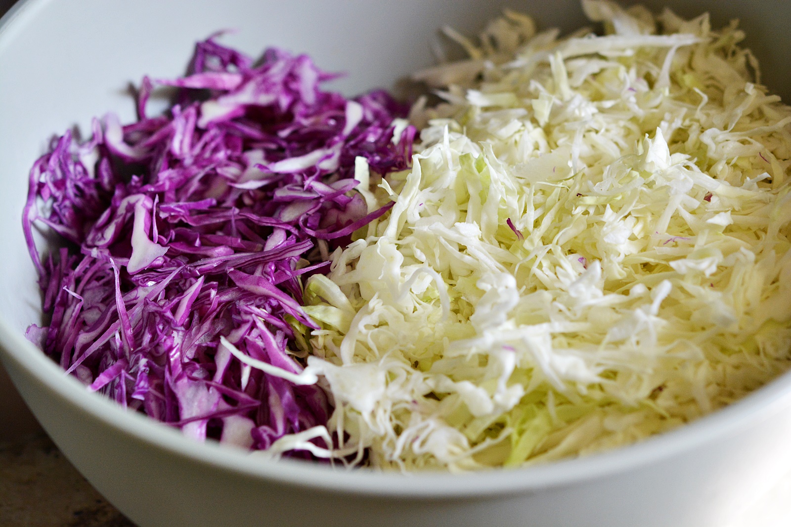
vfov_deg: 15.2
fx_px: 1978
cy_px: 264
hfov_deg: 22.6
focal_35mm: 90
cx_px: 396
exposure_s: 1/125
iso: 800
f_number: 4
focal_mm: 60
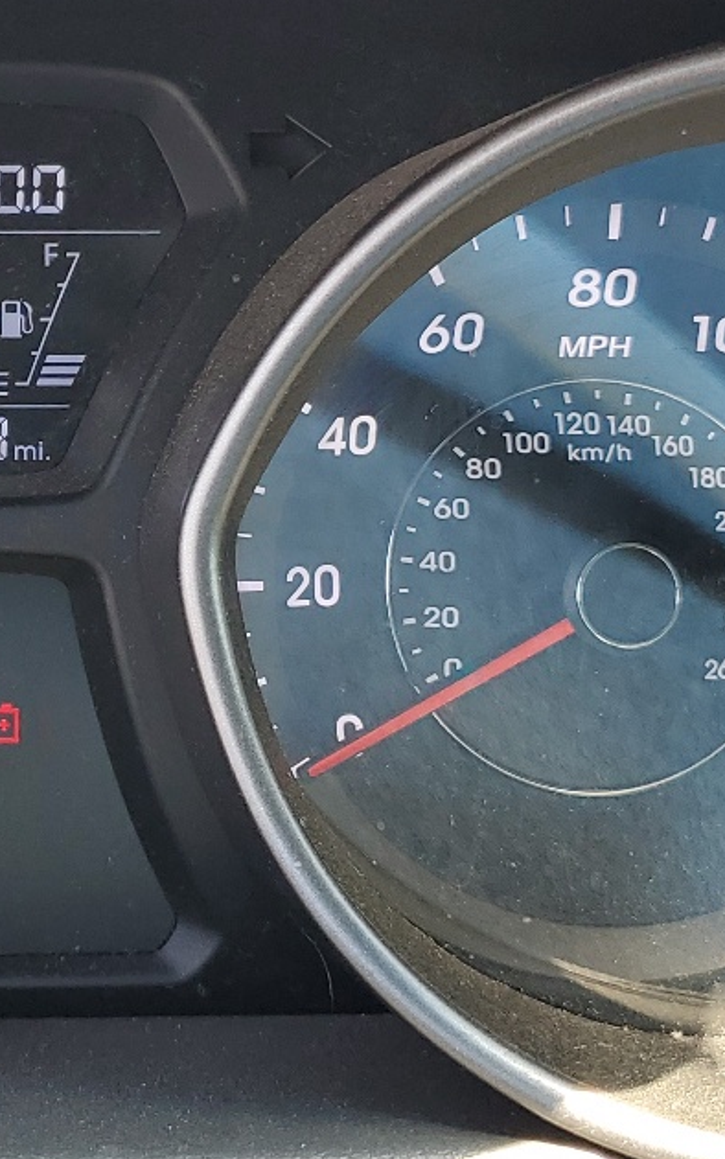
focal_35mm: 70
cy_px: 460
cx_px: -53
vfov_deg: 29.3
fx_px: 2212
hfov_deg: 18.0
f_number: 1.5
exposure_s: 1/192
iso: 50
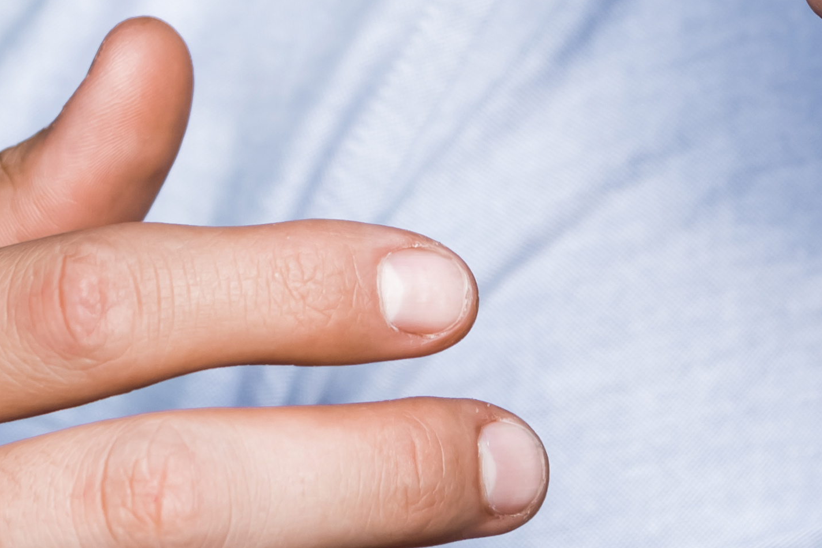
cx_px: 396
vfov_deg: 4.8
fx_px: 6486
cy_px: -261
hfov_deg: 7.3
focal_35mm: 284
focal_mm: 55
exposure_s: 1/500
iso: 125
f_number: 4
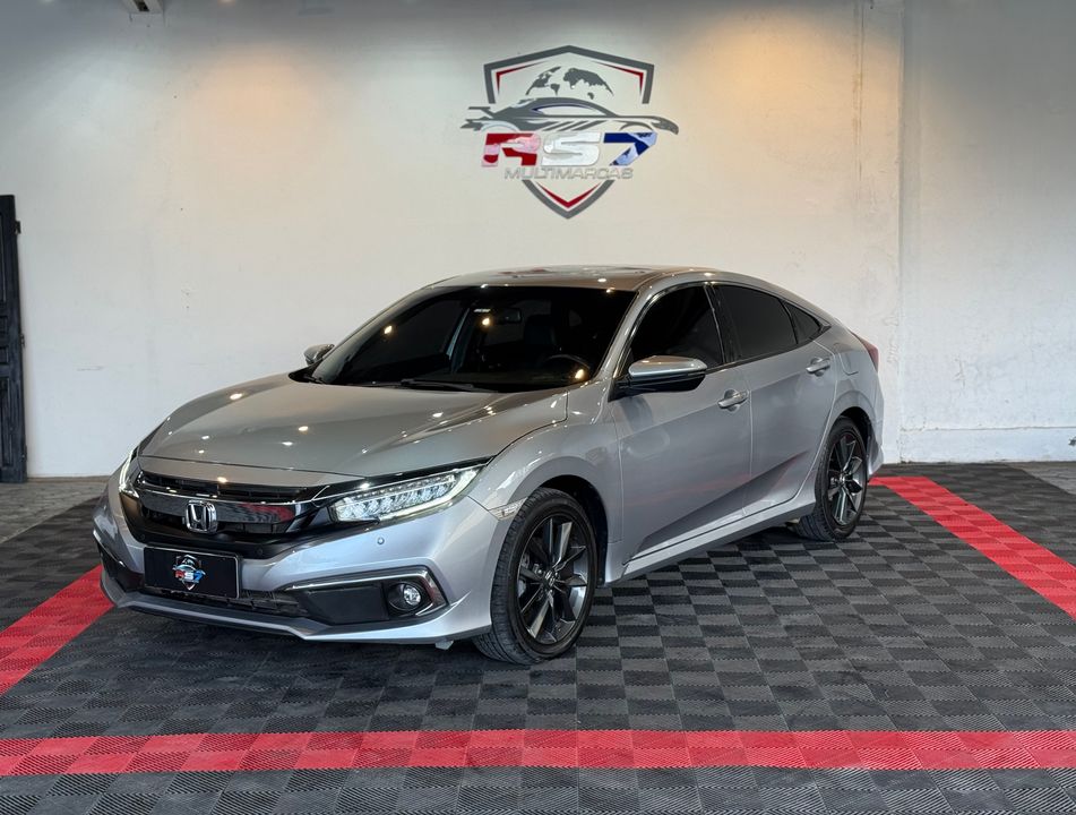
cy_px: 408
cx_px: 538
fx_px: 1497
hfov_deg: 39.5
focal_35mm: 48
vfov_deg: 30.4
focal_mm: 6.76
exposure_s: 1/336
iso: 64
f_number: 1.78
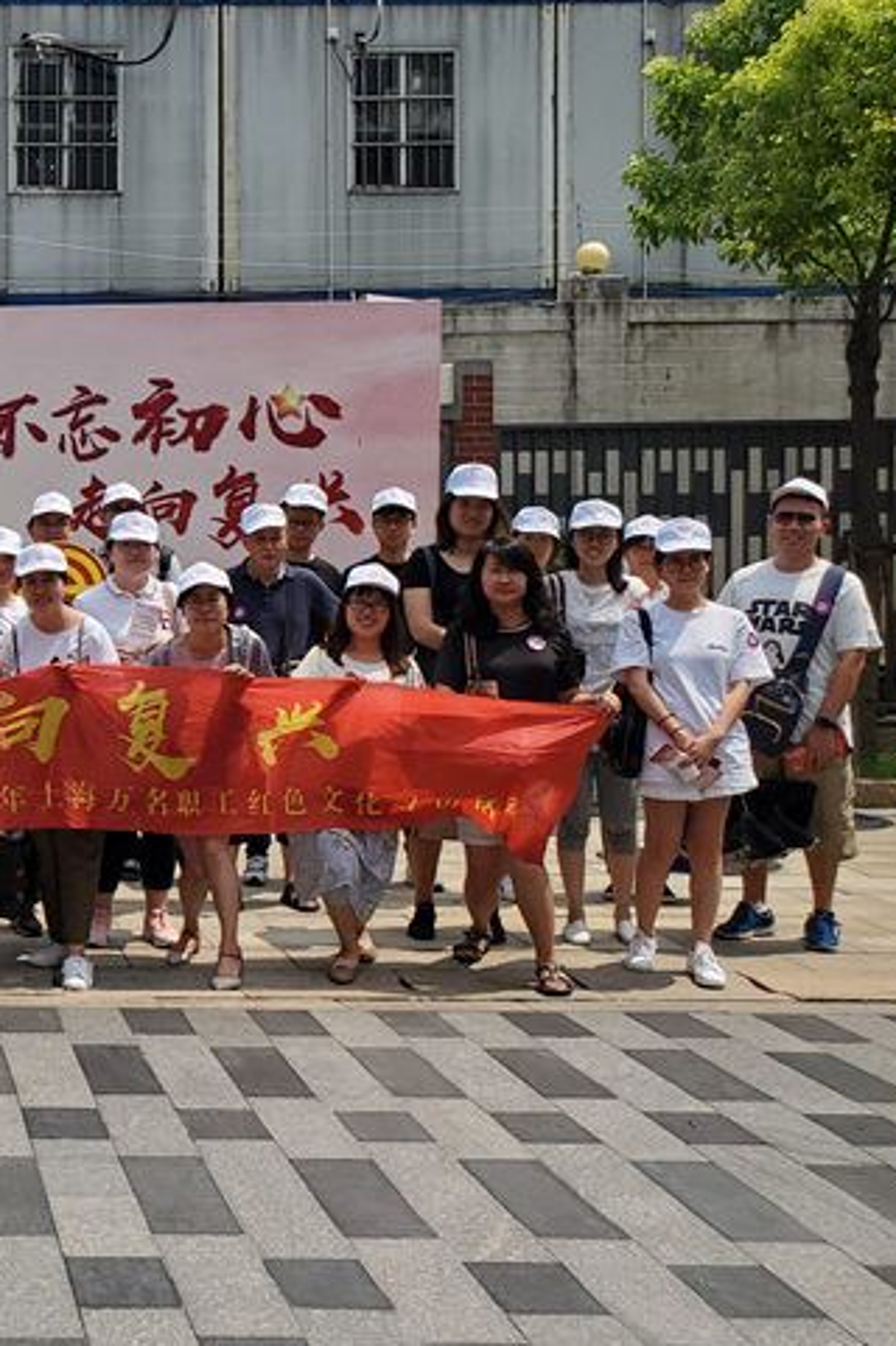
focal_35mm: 45
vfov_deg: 43.6
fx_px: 1682
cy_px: 599
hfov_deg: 26.9
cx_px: -140
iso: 50
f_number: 2.4
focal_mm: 4.3
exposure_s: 1/1567
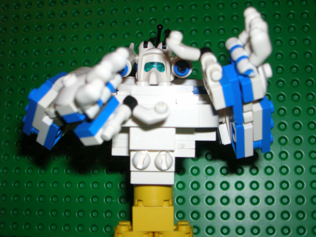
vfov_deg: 29.1
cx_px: 158
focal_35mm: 50
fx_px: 456
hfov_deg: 38.2
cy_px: 118
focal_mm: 8.4
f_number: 3.3
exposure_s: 1/60.1
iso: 50
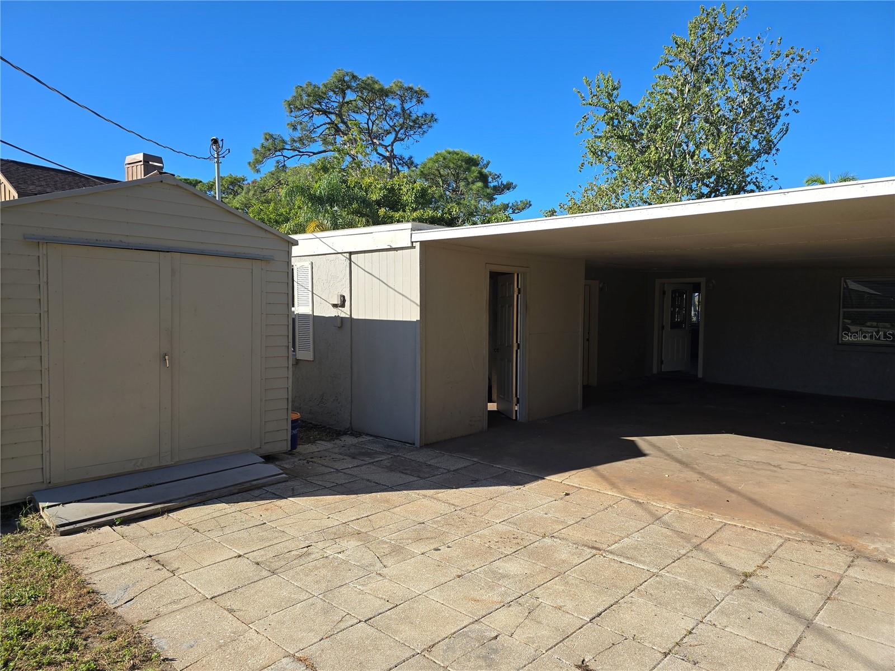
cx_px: 448
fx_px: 595
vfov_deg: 58.9
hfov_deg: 73.9
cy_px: 336
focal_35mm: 23
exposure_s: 1/553
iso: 12
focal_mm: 6.3
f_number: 1.7
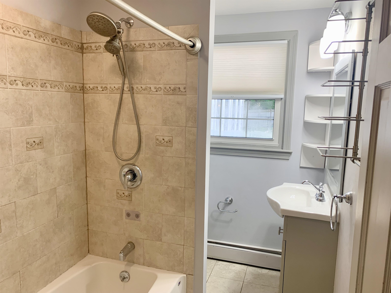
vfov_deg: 53.1
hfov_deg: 67.3
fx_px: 294
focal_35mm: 26
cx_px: 196
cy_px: 146
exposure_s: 1/60
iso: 64
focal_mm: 4.25
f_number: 1.8
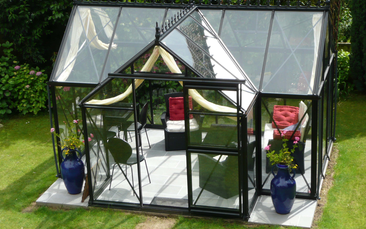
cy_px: 116
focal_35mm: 82
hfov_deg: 25.2
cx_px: 183
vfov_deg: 15.9
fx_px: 818
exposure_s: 1/320
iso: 100
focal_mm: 12.7
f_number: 4.6
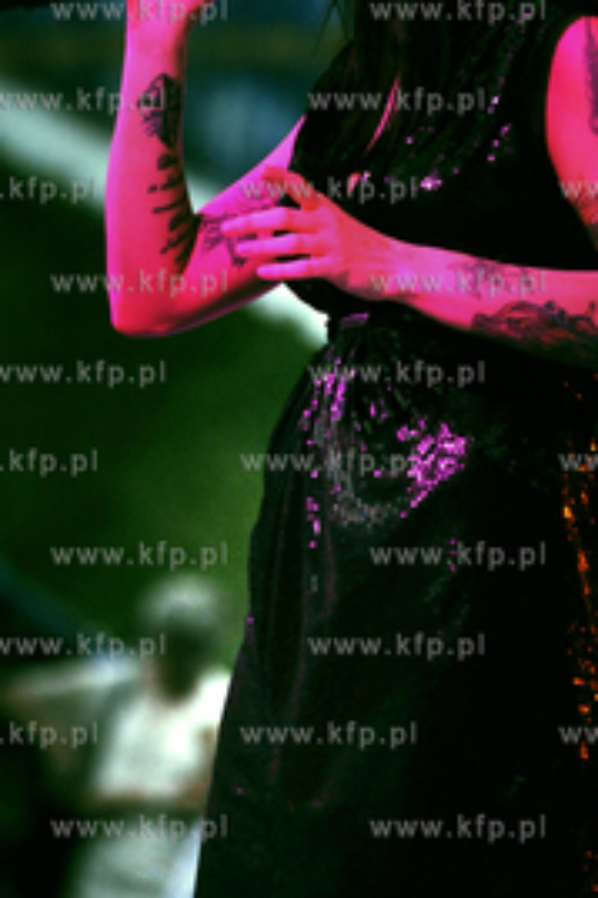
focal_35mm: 446
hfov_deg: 3.1
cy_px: 277
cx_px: 351
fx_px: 11126
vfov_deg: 4.6
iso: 1000
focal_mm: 200
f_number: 4.5
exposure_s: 1/250
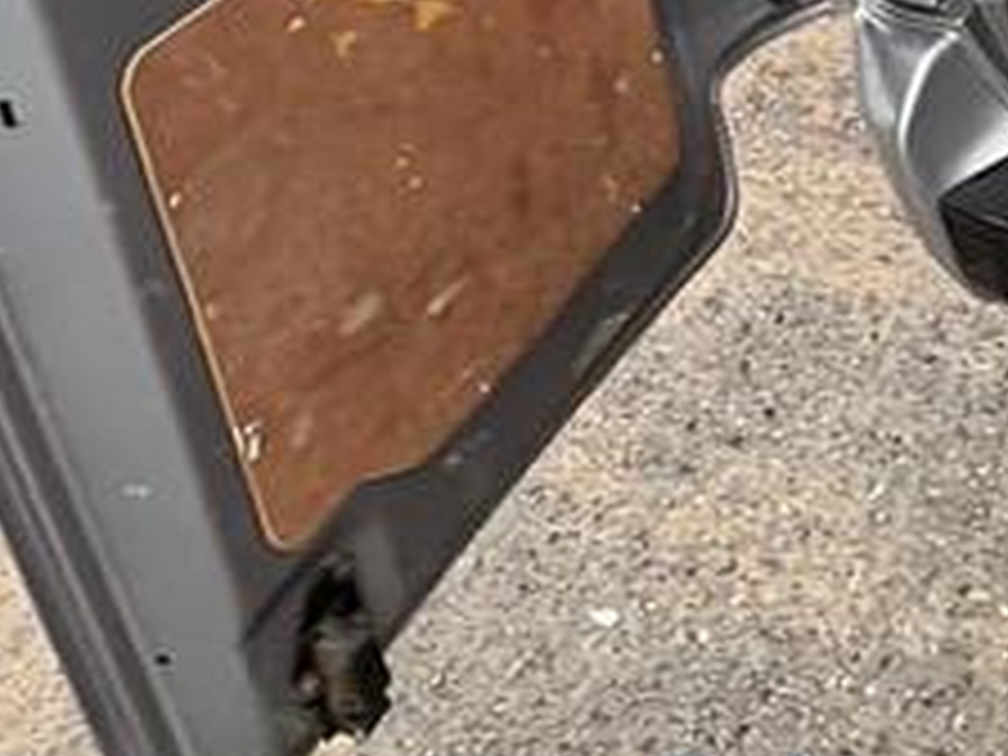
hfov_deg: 33.9
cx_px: 716
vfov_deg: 21.5
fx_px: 1631
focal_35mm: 56
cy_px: -400
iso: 125
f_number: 2.2
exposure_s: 1/99
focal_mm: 2.22
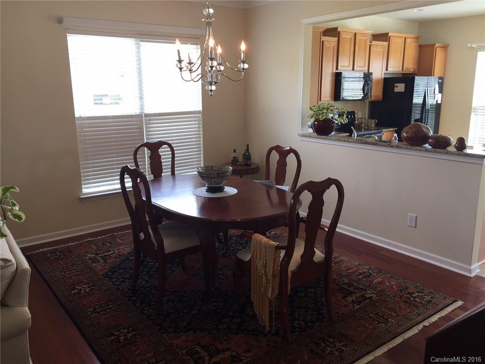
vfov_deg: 48.2
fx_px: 406
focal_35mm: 29
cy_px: 182
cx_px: 242
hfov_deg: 61.7
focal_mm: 4.15
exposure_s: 1/60
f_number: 2.2
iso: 32
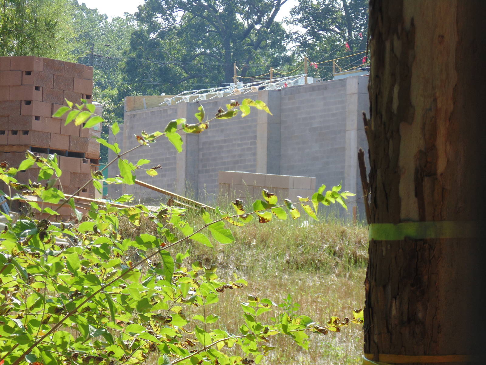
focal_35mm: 155
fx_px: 2176
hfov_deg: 12.7
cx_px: 243
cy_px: 182
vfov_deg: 9.6
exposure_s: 1/200
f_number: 5.2
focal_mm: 27.8
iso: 80
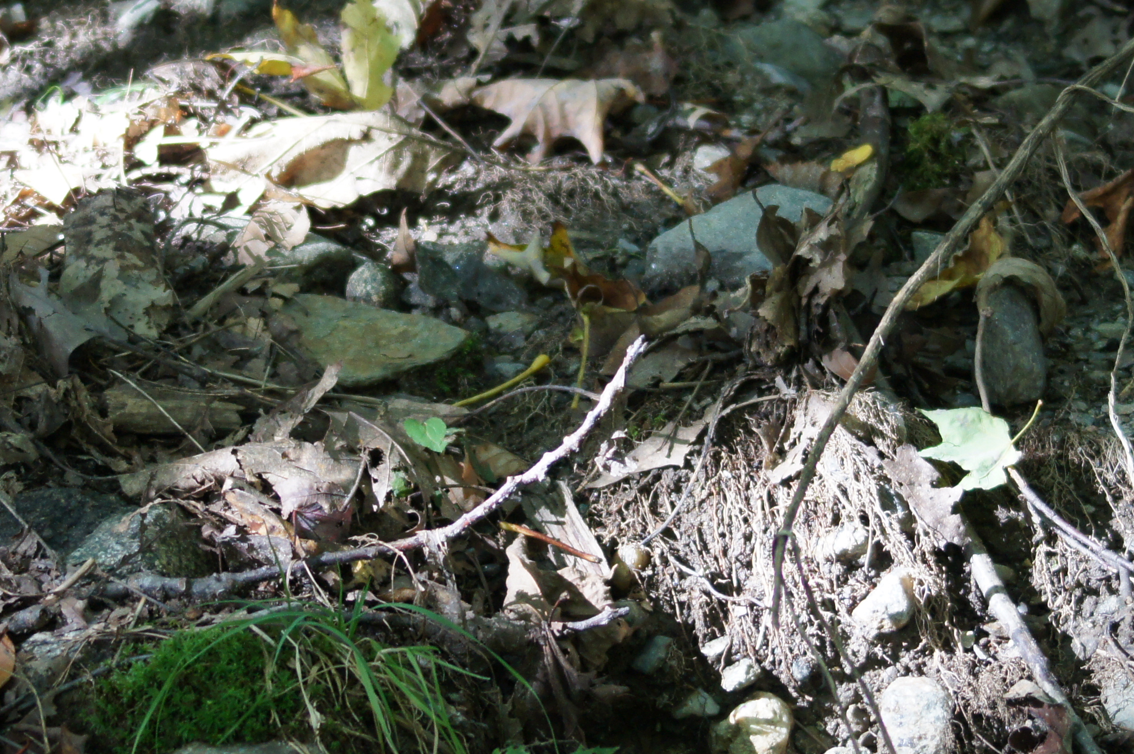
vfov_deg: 6.2
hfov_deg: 9.3
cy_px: 358
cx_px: 463
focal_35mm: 221
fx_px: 6954
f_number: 4.5
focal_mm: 75
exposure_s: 1/160
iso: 800
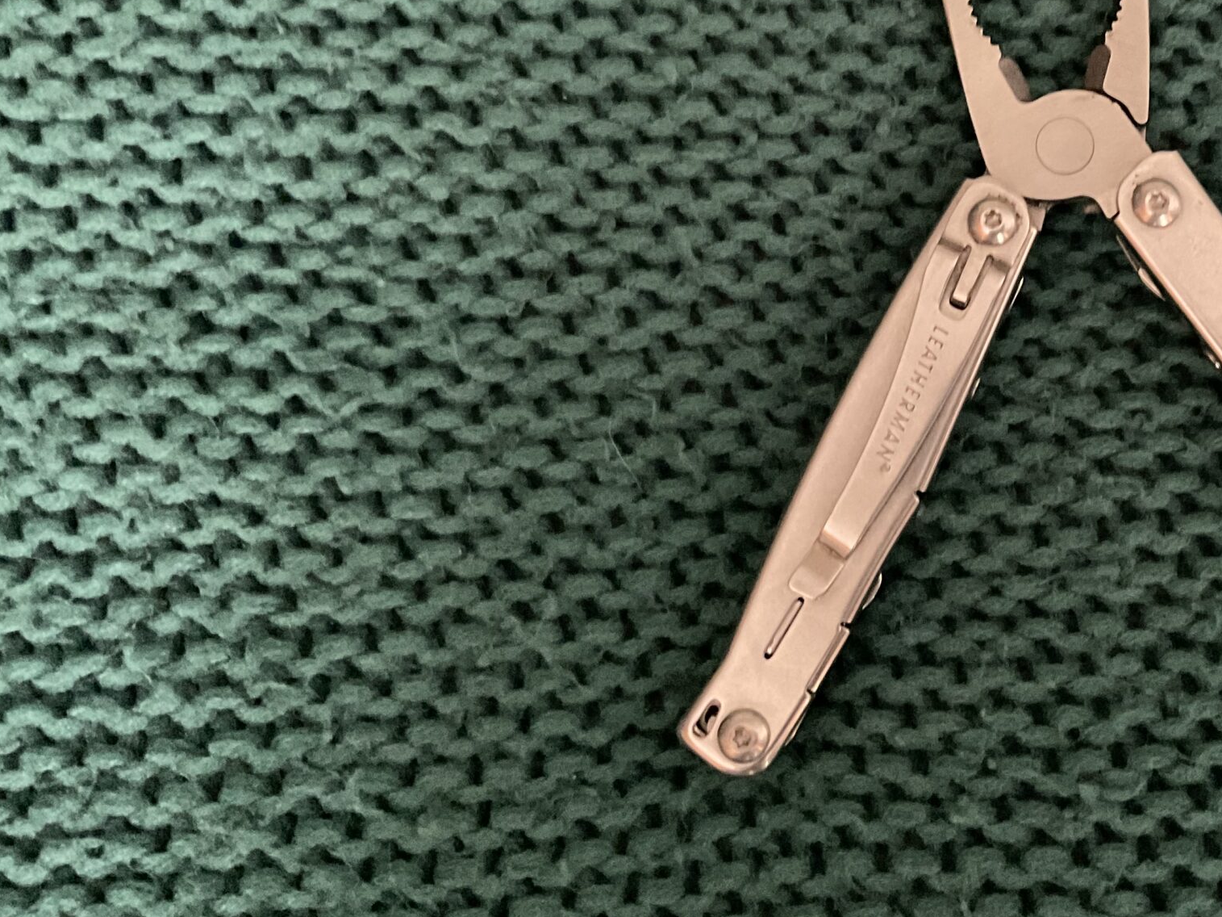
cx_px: 1017
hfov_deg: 37.2
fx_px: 1730
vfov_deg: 28.9
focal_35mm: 49
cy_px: 158
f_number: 1.8
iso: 640
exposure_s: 1/23
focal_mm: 3
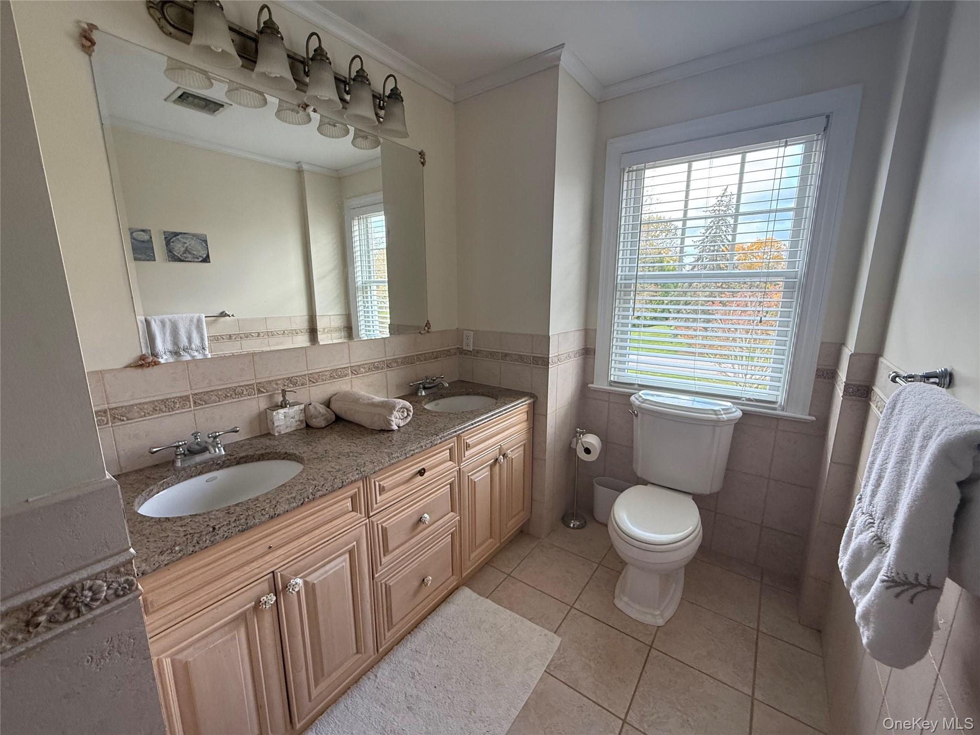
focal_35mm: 14
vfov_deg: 85.7
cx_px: 490
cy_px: 368
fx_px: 396
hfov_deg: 102.1
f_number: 2.2
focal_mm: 2.22
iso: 320
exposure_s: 1/99
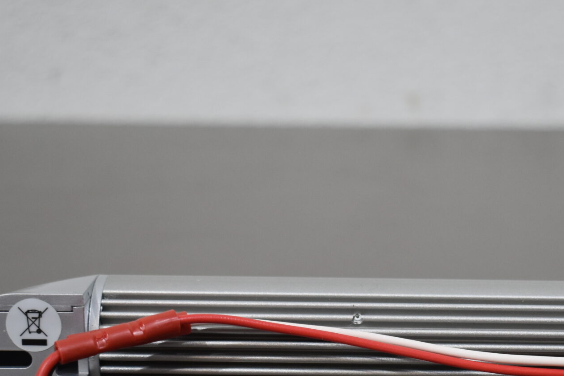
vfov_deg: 14.8
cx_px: 379
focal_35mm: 91
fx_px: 1426
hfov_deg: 22.3
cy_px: 369
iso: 800
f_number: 4.2
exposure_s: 1/250
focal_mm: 30
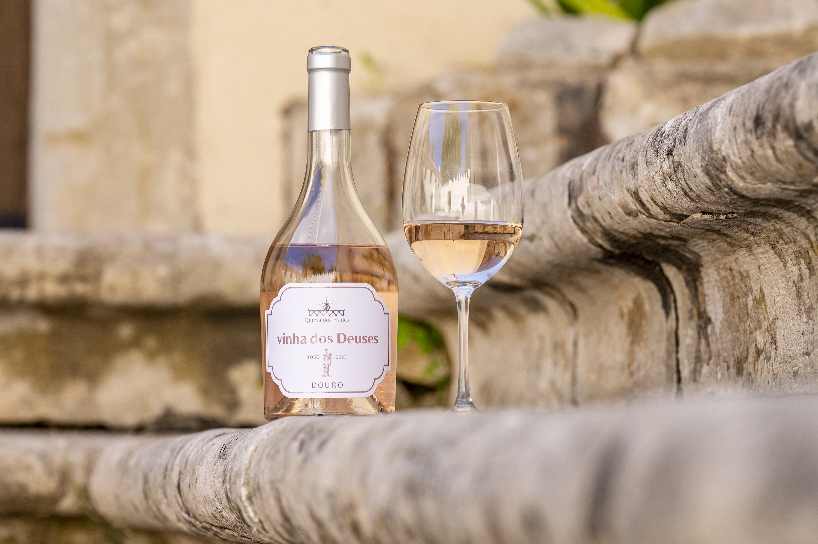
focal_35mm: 155
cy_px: 272
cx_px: 409
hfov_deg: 13.3
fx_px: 3519
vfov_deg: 8.8
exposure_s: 1/320
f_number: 7.1
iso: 400
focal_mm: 155
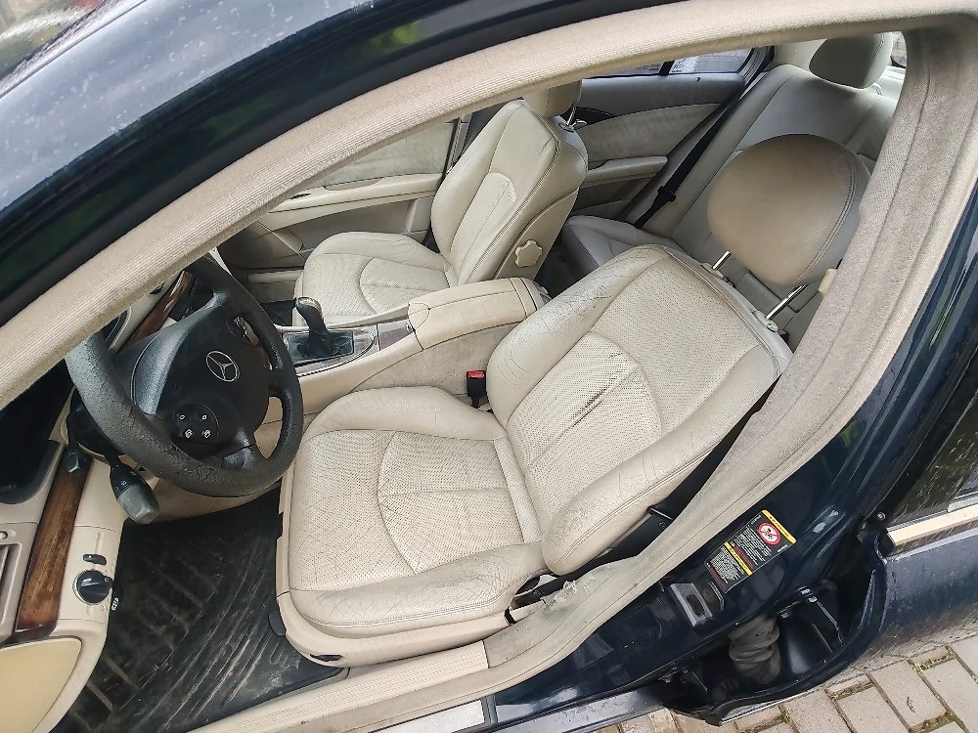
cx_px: 489
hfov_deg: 94.5
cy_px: 366
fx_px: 452
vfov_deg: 78.1
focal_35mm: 16
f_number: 2.2
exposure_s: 1/50
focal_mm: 1.96
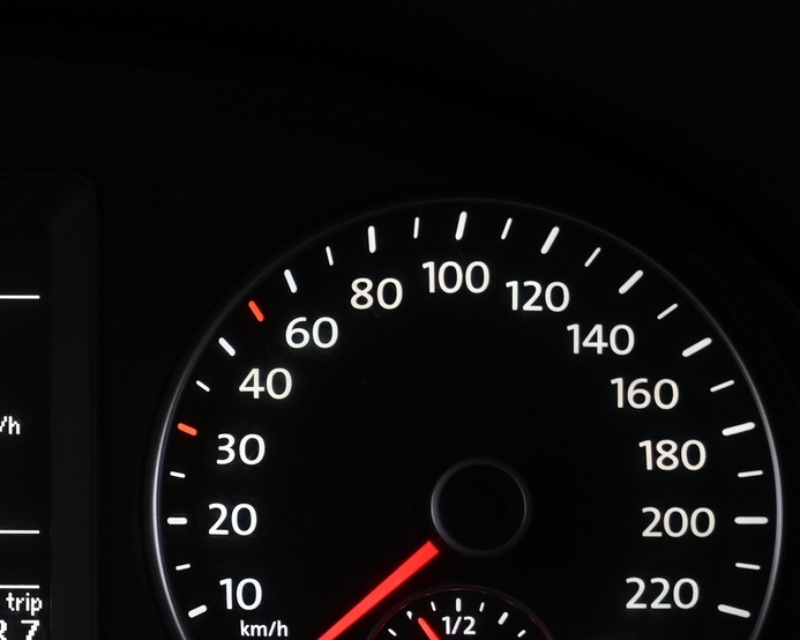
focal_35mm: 81
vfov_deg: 18.8
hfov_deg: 22.2
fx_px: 1909
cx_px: -100
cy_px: 524
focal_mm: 24.5
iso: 900
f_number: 4.2
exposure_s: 1/40
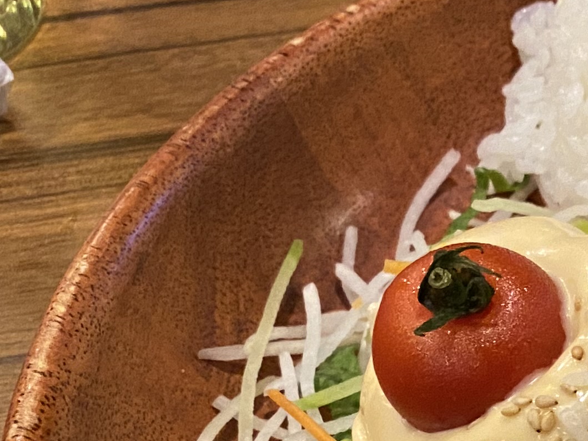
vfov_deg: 14.4
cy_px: 548
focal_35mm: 99
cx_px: 933
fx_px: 1681
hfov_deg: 17.4
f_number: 1.8
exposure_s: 1/40
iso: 500
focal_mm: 4.25
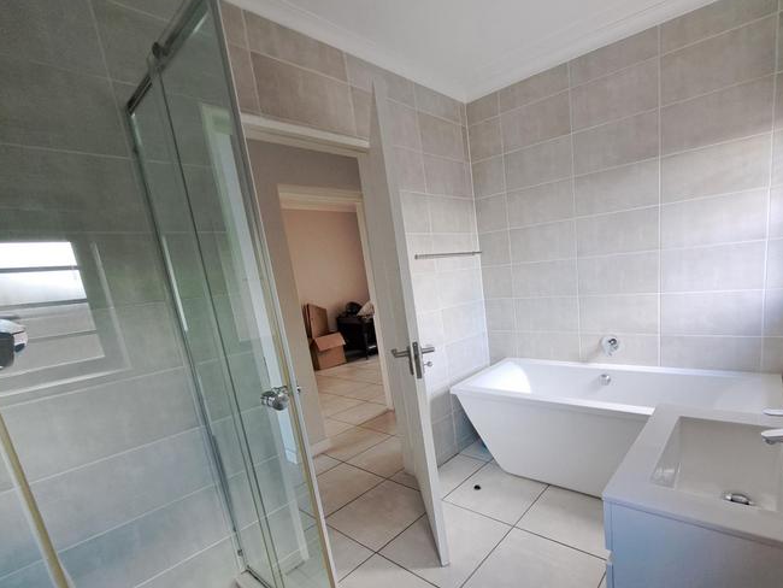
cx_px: 472
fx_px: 362
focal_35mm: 16
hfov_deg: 93.2
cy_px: 352
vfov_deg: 77.3
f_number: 2.2
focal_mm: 1.74
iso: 160
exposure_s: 1/50
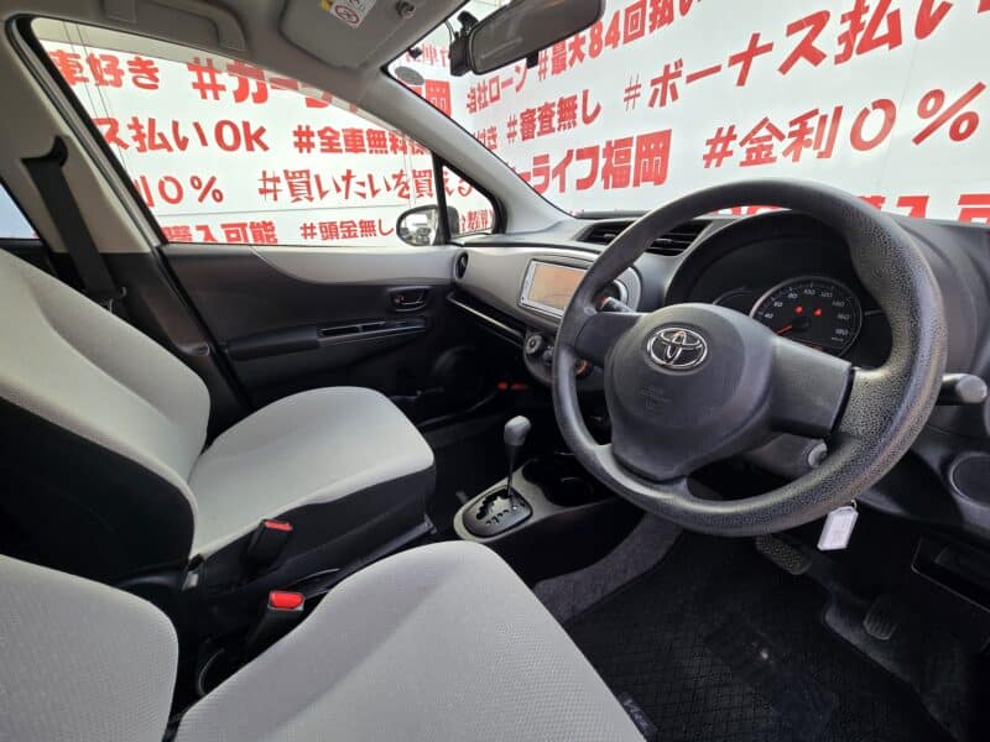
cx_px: 495
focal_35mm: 13
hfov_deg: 106.2
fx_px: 372
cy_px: 371
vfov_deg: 89.9
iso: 50
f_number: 2.2
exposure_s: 1/100
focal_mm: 2.2
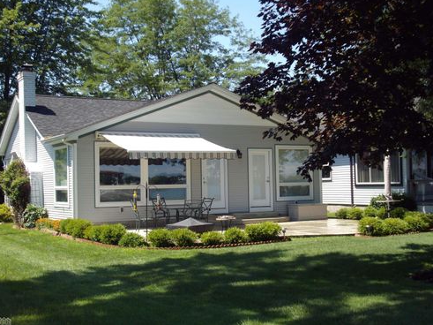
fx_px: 688
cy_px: 161
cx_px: 217
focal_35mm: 55
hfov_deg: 34.9
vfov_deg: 26.5
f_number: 6.9
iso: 80
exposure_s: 1/100
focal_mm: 9
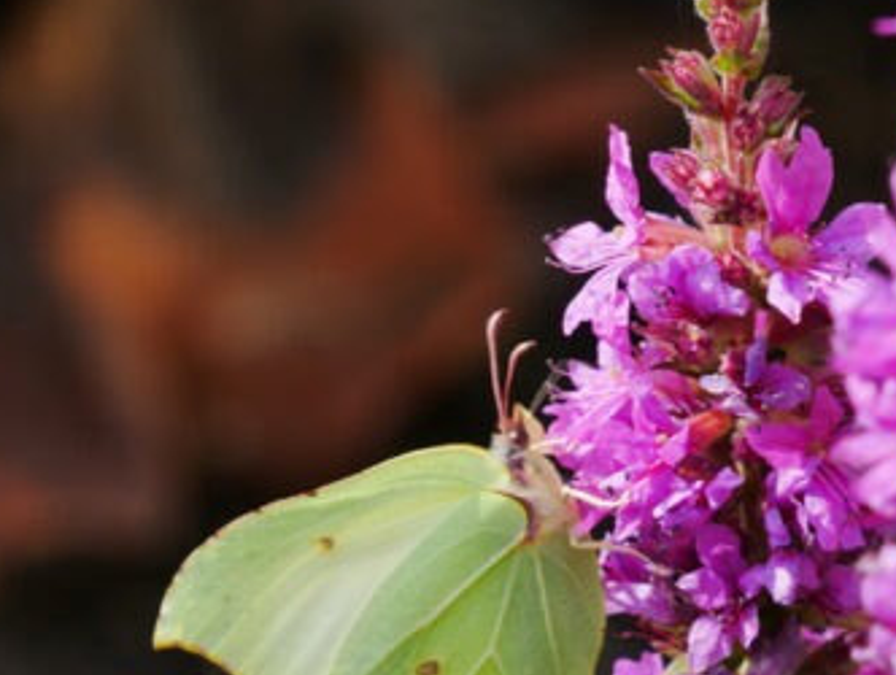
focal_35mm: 647
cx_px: 416
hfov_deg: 3.1
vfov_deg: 2.3
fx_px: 16771
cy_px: 633
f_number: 10
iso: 200
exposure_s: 1/60
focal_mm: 140
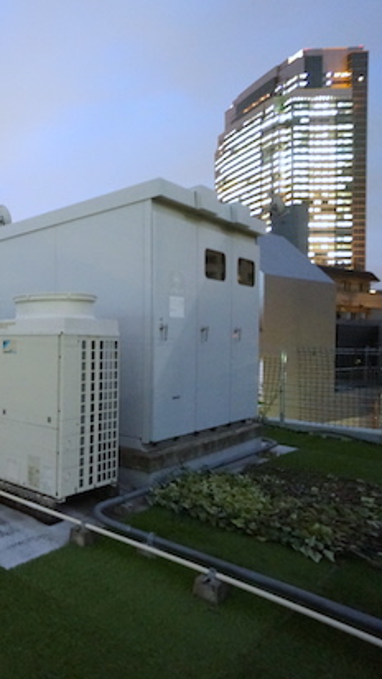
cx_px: -114
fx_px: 432
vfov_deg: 76.3
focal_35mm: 24
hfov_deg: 34.2
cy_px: 340
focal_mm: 10
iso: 3200
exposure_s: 1/3
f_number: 4
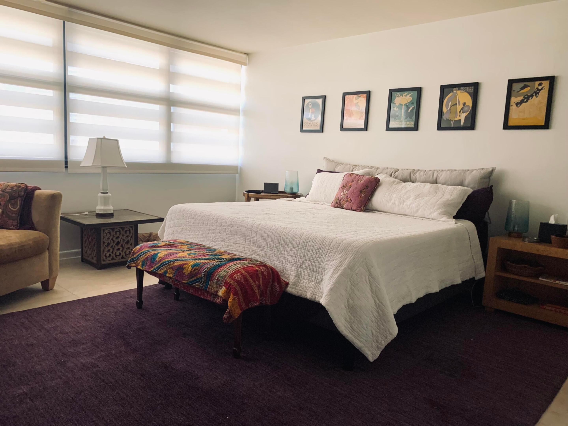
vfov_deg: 53.1
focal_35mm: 26
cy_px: 213
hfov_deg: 67.3
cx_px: 284
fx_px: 427
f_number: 1.8
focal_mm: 4.25
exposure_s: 1/60
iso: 200
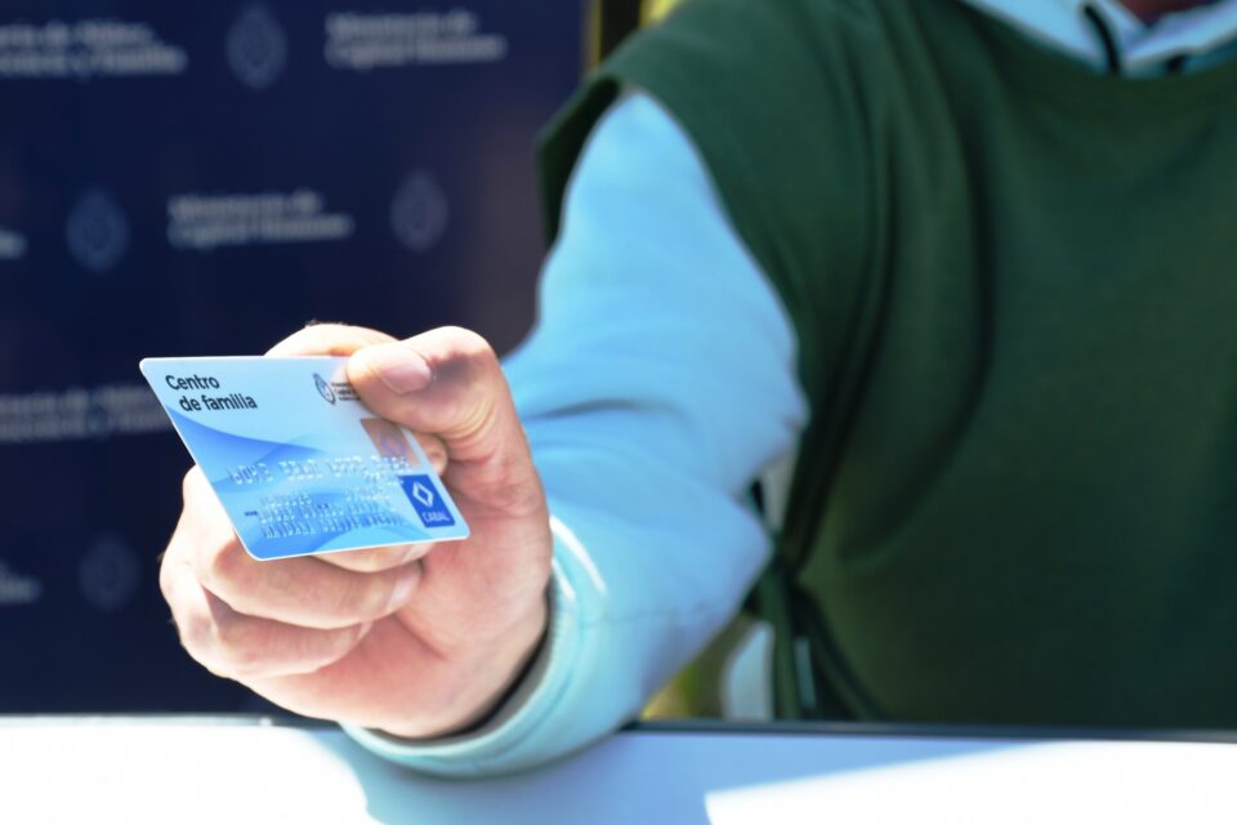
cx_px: 618
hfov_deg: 22.6
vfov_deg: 15.2
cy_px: 412
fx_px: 3092
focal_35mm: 90
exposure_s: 1/100
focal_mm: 60
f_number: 9
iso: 125
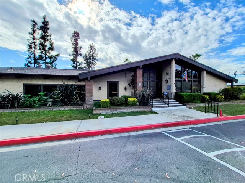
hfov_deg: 106.2
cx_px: 122
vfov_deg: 89.9
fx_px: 92
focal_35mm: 13
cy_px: 92
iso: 40
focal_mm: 1.74
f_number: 2.2
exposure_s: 1/3056
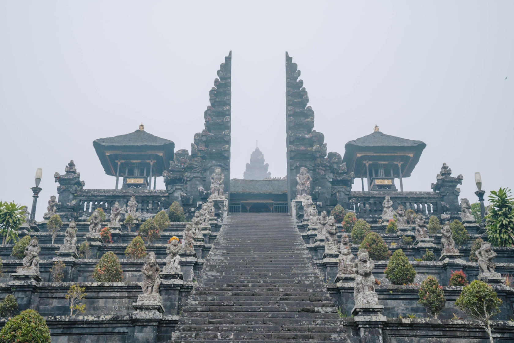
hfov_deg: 41.9
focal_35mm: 47
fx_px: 671
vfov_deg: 28.6
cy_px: 172
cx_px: 257
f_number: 8
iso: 400
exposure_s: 1/125
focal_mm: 47
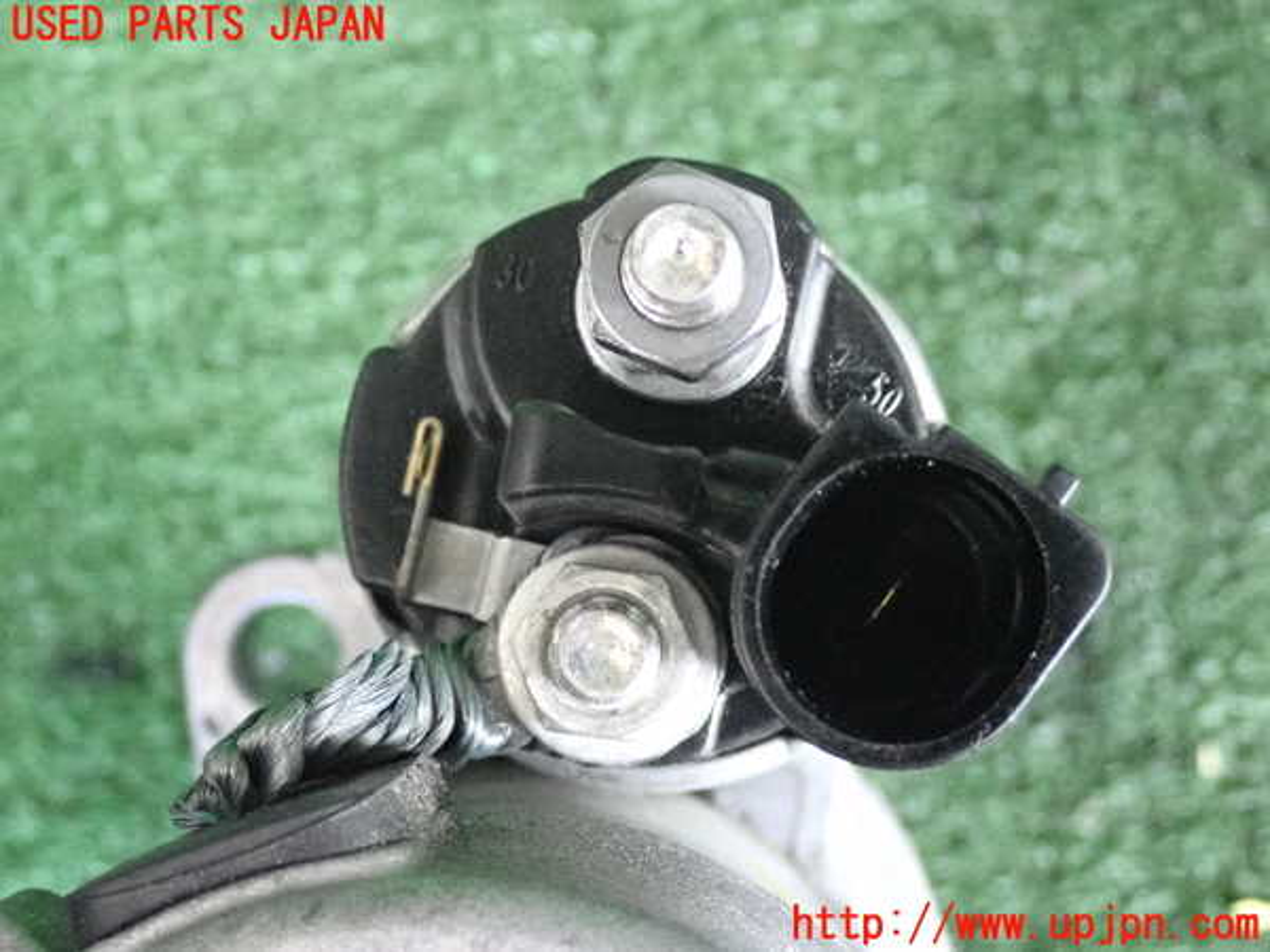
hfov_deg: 31.2
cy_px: 476
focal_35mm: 62
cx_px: 635
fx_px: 2275
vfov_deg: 23.7
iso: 4000
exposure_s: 1/125
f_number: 3.6
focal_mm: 11.09
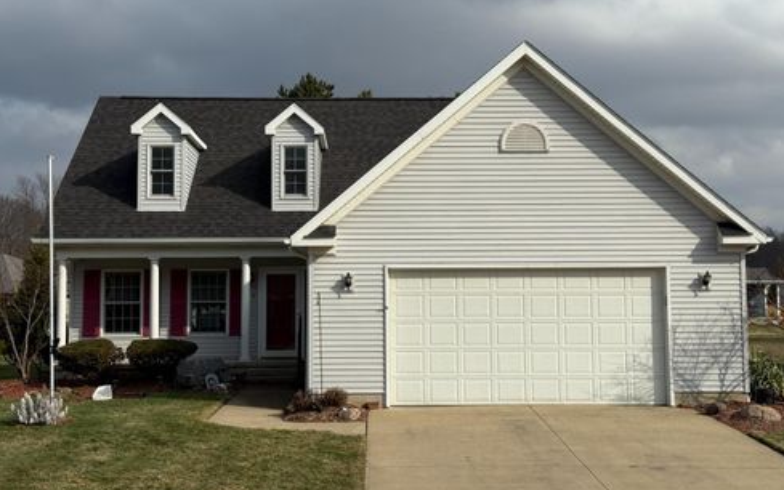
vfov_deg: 24.9
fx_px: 1111
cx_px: 399
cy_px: 219
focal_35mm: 52
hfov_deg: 38.9
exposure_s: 1/8772
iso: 80
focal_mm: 6.76
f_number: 1.78
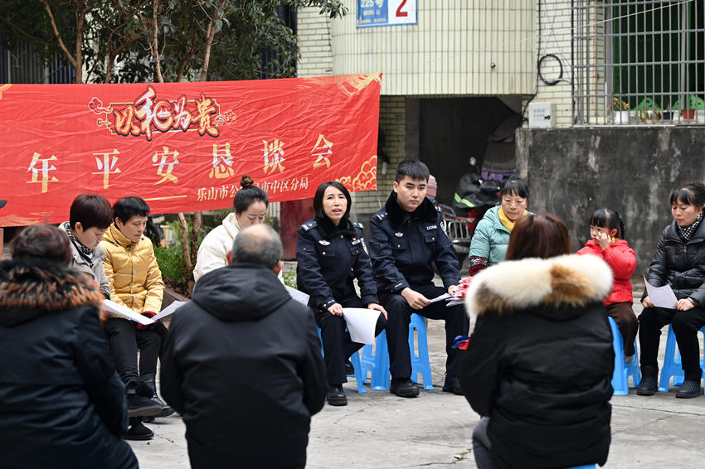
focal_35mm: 82
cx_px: 352
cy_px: 234
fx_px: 1605
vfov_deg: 16.6
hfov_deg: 24.8
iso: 500
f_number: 4
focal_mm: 82
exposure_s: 1/500
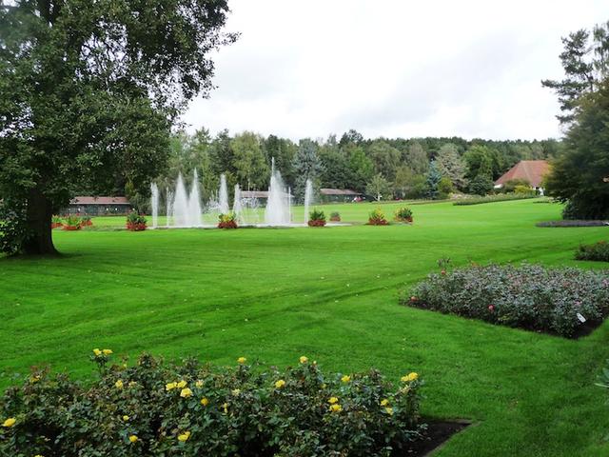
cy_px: 228
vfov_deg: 41.8
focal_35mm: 34
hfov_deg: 54.0
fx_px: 598
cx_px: 304
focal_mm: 5.6
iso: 160
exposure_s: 1/400
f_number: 3.6
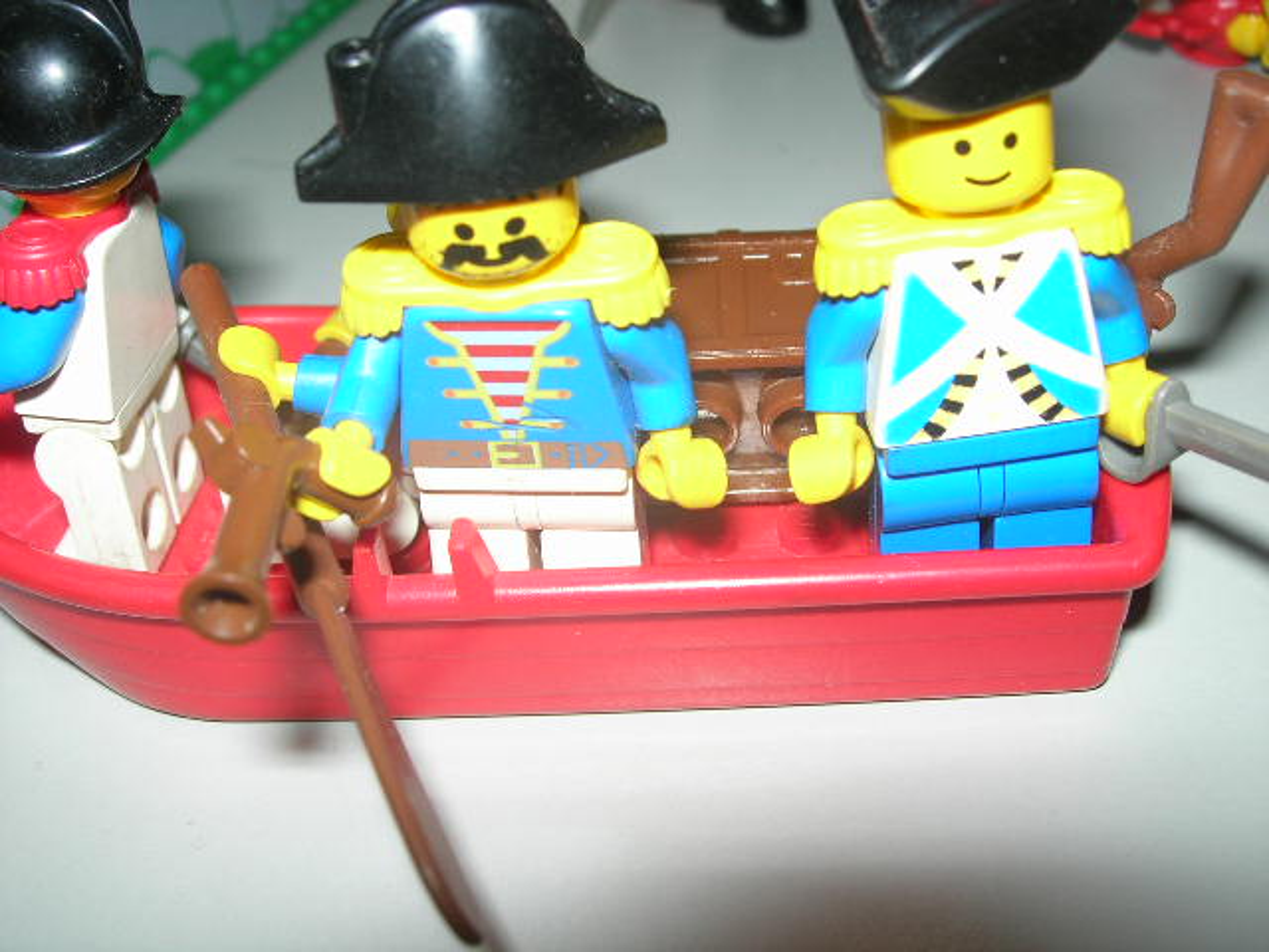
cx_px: 634
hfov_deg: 49.0
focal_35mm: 38
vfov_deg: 37.7
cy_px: 476
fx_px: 1393
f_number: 4.8
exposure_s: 1/60.1
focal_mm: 7.8
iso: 64
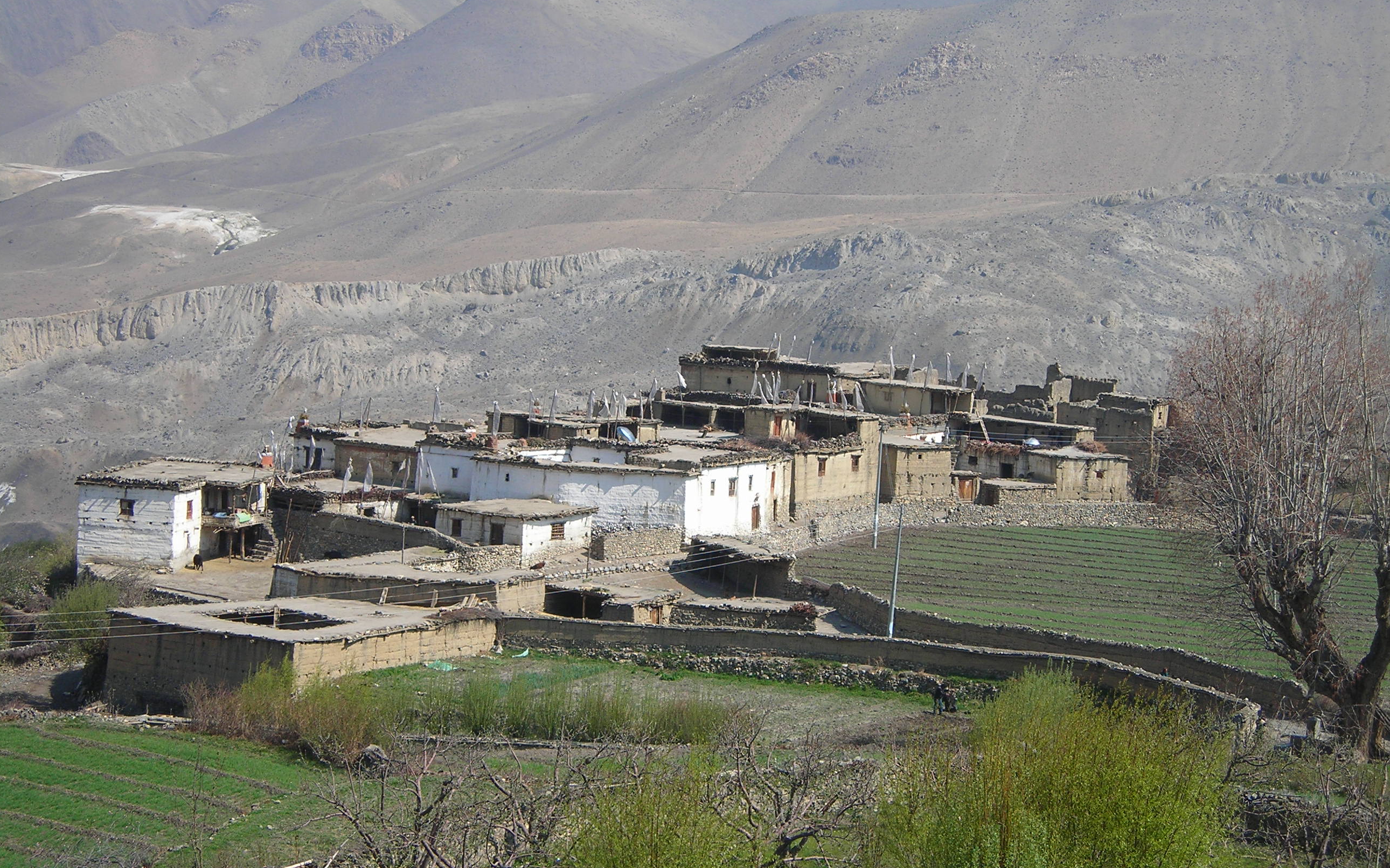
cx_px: 694
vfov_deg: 15.9
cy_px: 473
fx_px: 3106
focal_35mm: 82
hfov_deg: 25.2
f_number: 4.2
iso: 50
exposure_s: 1/340
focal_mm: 12.7
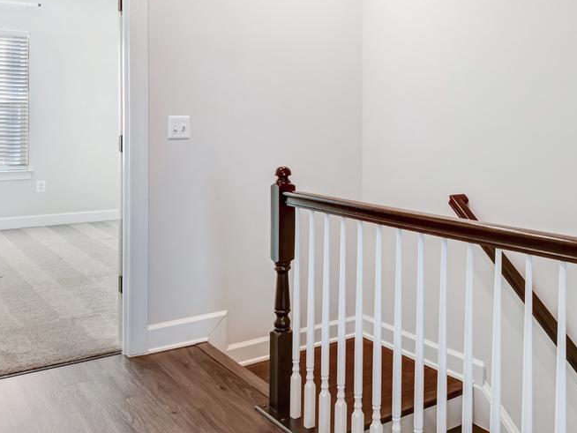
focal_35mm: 36
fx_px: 600
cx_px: 412
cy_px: 88
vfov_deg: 38.2
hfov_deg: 49.8
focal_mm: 17
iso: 400
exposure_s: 1/25
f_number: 8
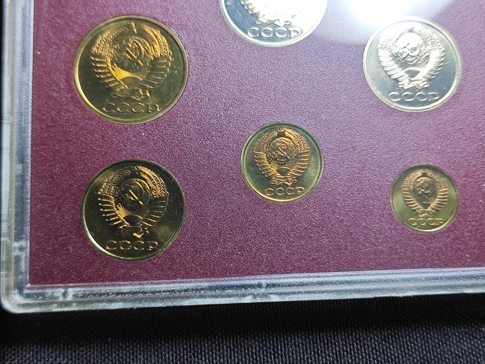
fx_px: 687
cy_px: 182
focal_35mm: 49
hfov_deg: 38.9
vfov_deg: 29.7
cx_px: 242
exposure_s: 1/52.1
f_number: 1.6
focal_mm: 5.84
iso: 80
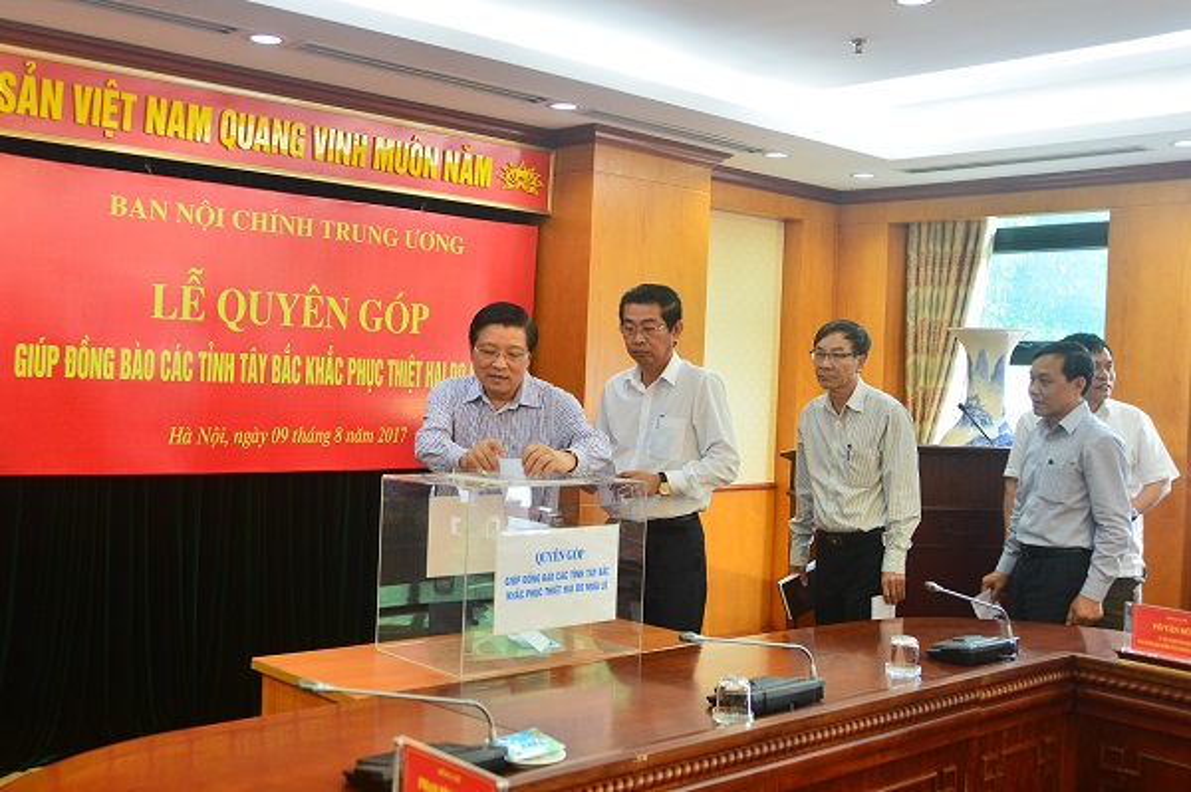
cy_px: 396
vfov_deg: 43.5
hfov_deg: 62.0
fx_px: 992
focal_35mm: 30
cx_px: 596
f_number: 3.5
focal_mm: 30
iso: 1250
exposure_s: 1/160
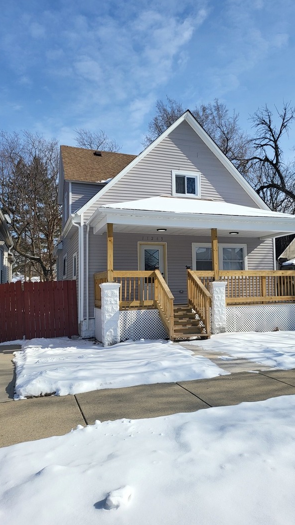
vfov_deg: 69.9
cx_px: 186
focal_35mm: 27
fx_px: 376
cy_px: 263
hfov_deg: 42.5
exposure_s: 1/3427
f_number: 1.8
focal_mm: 5
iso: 40
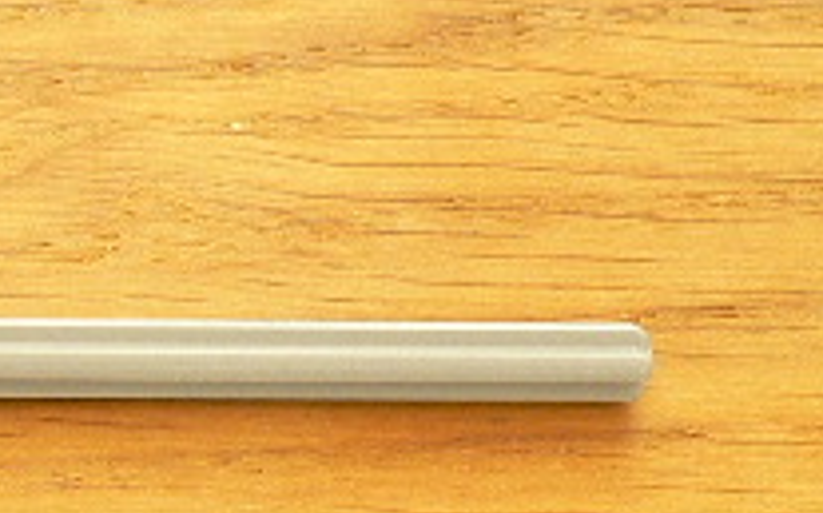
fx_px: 2645
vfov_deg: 11.0
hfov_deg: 16.5
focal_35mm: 118
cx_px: -302
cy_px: 465
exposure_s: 2
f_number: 5
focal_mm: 6
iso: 100
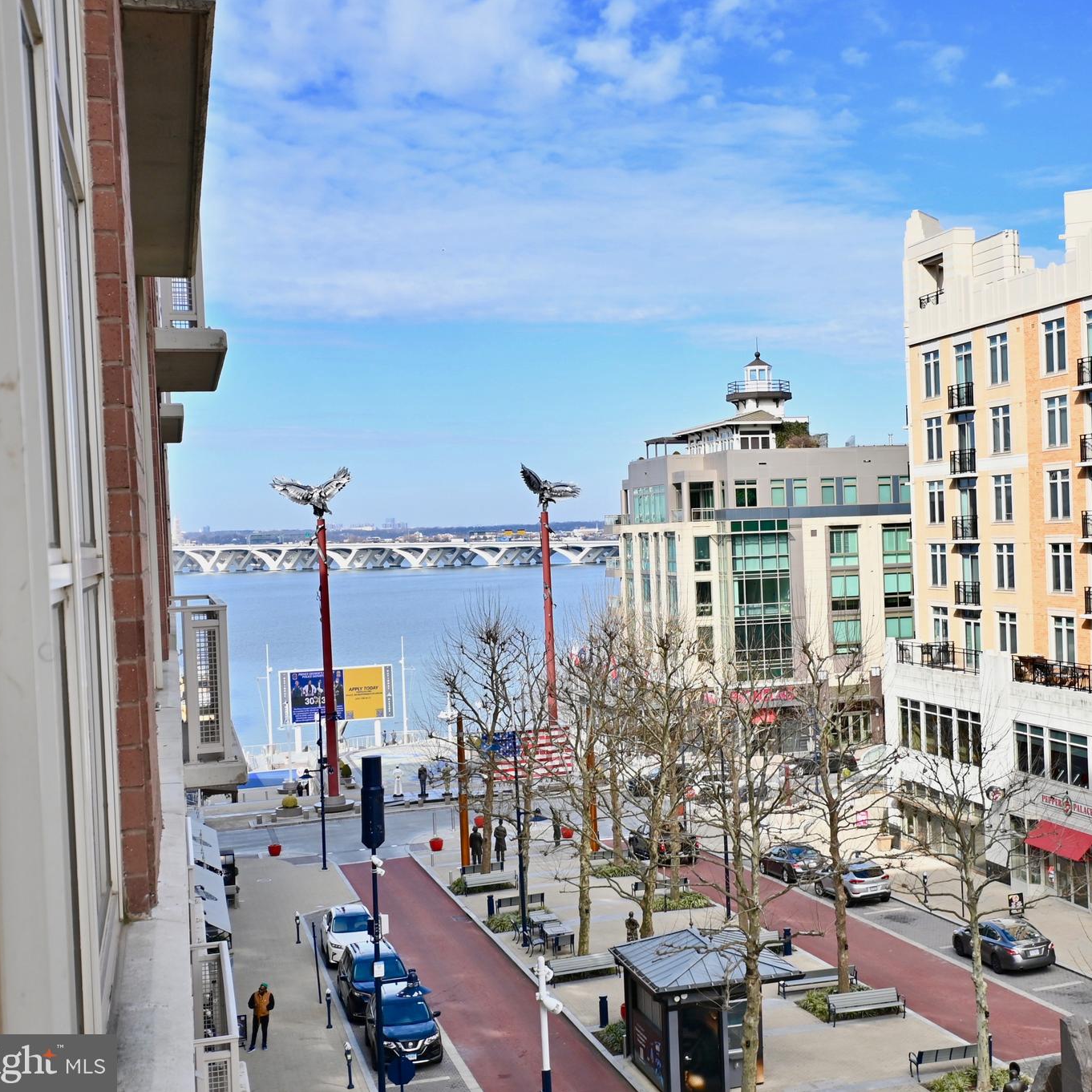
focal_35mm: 46
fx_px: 1642
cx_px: 760
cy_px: 546
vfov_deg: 36.8
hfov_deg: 36.3
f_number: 7.1
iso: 100
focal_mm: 24
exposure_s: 1/250
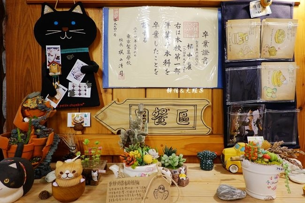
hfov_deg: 73.8
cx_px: 152
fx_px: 203
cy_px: 102
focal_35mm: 24
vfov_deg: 53.1
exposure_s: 1/30
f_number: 2.8
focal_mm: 9
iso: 160
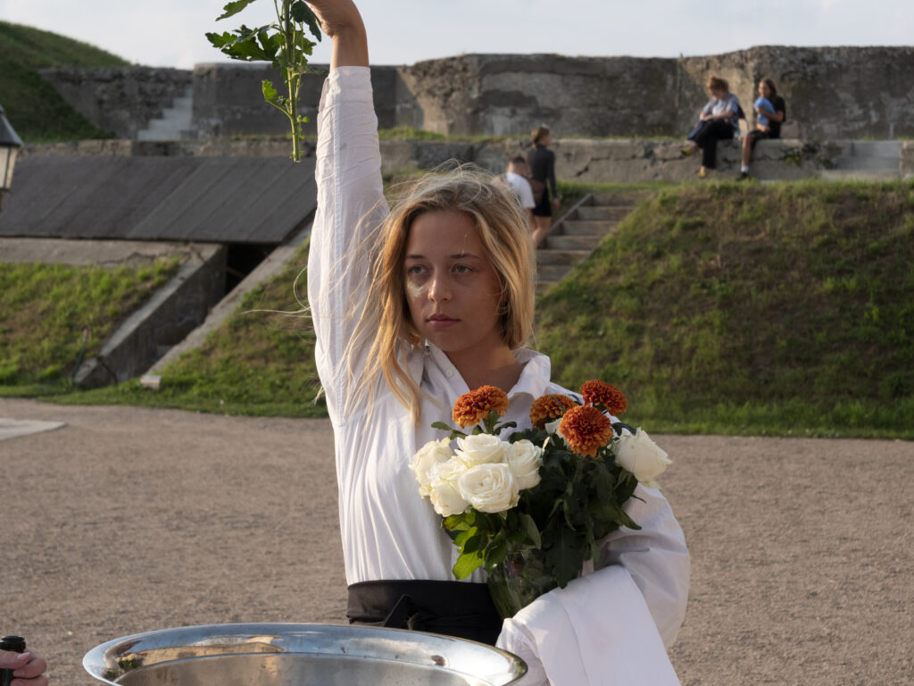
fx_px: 2957
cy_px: 343
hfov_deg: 17.6
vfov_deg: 13.2
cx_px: 457
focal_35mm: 112
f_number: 9
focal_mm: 56
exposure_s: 1/400
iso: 640
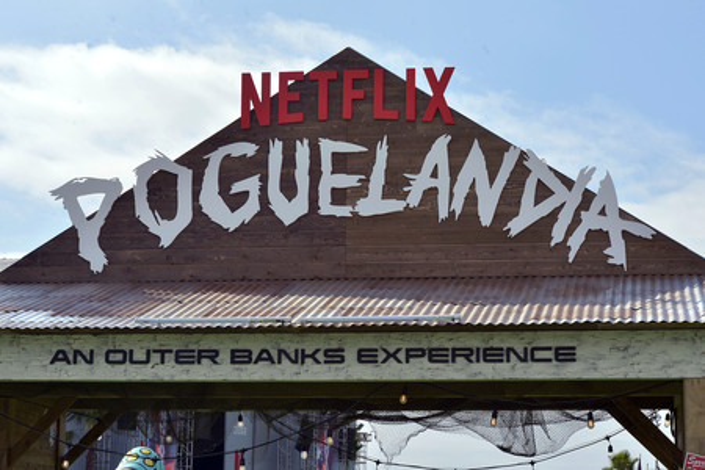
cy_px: 235
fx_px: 1371
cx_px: 352
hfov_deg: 28.8
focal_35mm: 70
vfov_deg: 19.5
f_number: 13
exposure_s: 1/250
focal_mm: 70
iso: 160
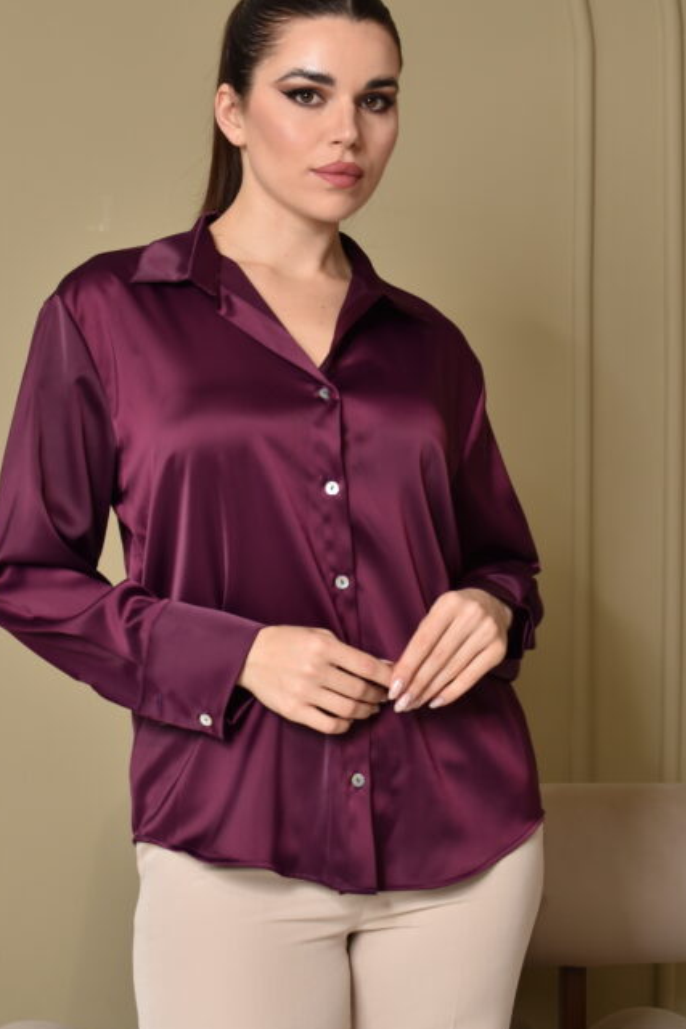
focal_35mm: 74
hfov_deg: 18.5
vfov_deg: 27.5
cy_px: 491
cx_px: 310
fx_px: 2108
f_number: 4
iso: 100
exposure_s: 1/200
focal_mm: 35
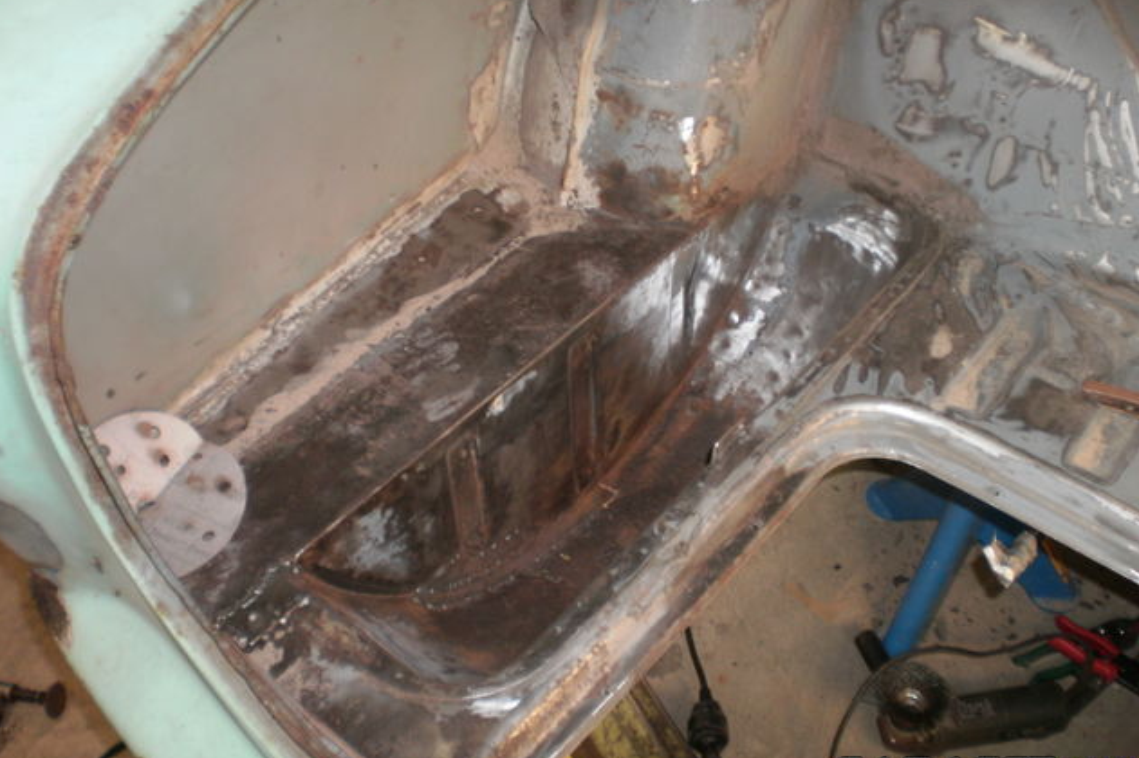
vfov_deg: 35.0
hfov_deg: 50.7
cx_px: 563
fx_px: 1202
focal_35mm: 38
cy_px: 352
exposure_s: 1/30
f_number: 3.1
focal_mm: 6.3
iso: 125
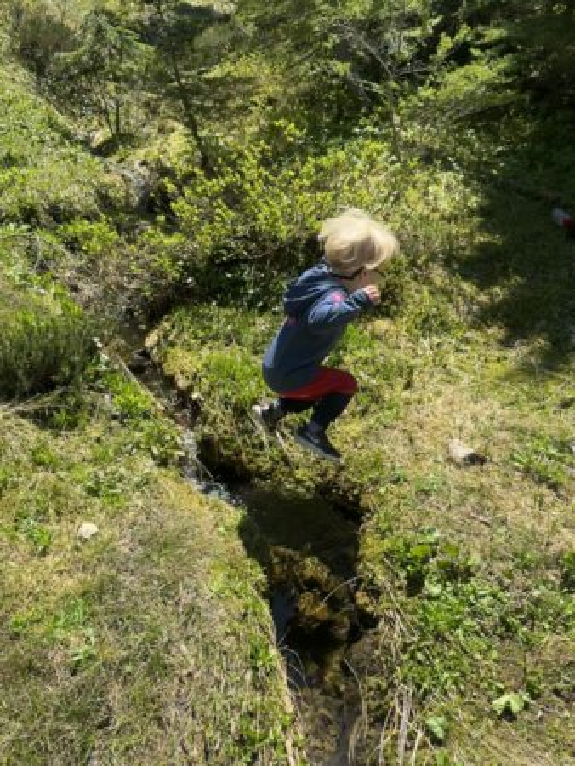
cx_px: 288
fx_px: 531
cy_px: 383
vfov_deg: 71.6
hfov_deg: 56.9
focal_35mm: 24
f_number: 1.78
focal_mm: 6.76
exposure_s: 1/1923
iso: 80
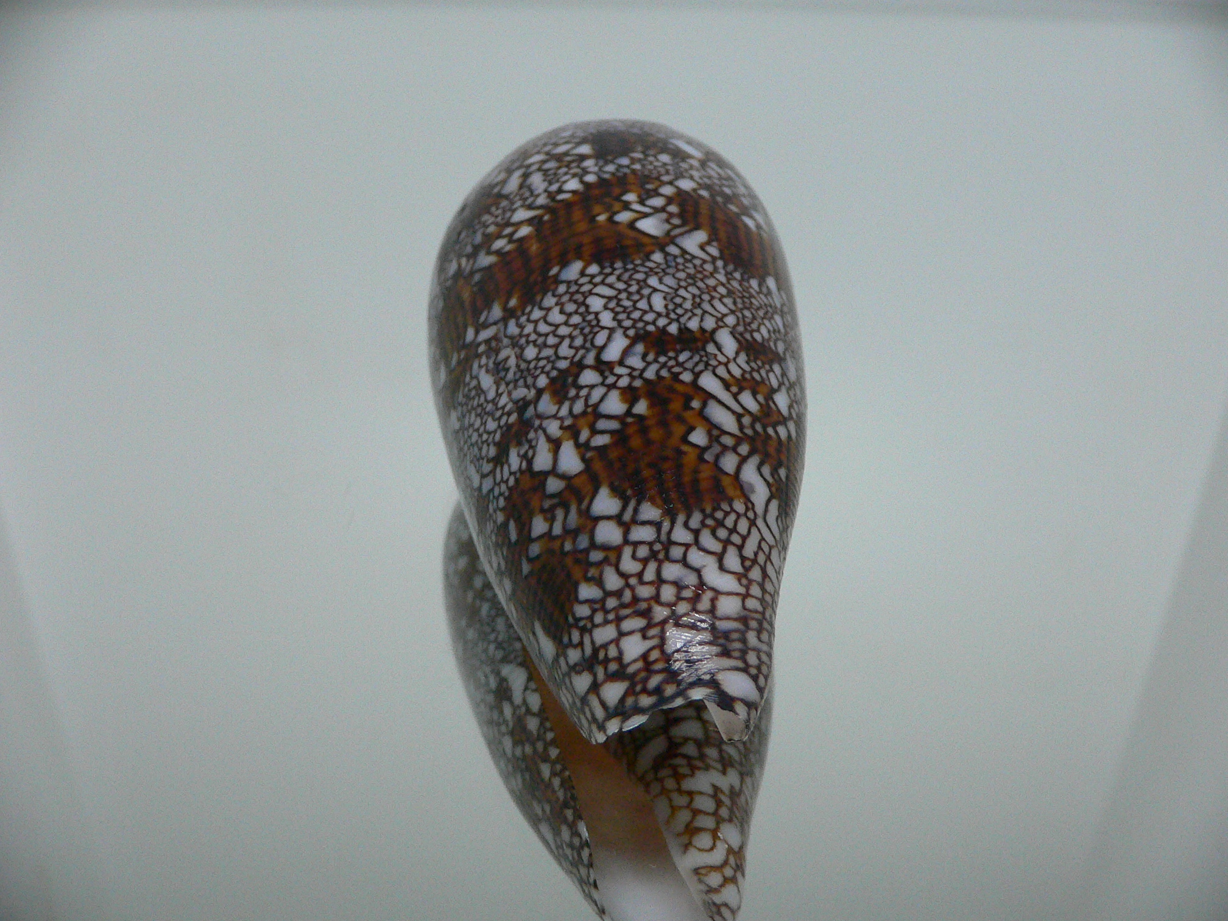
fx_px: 1242
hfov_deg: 52.6
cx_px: 614
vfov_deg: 40.7
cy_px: 460
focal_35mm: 35
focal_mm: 4.6
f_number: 2.8
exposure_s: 1/50
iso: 200
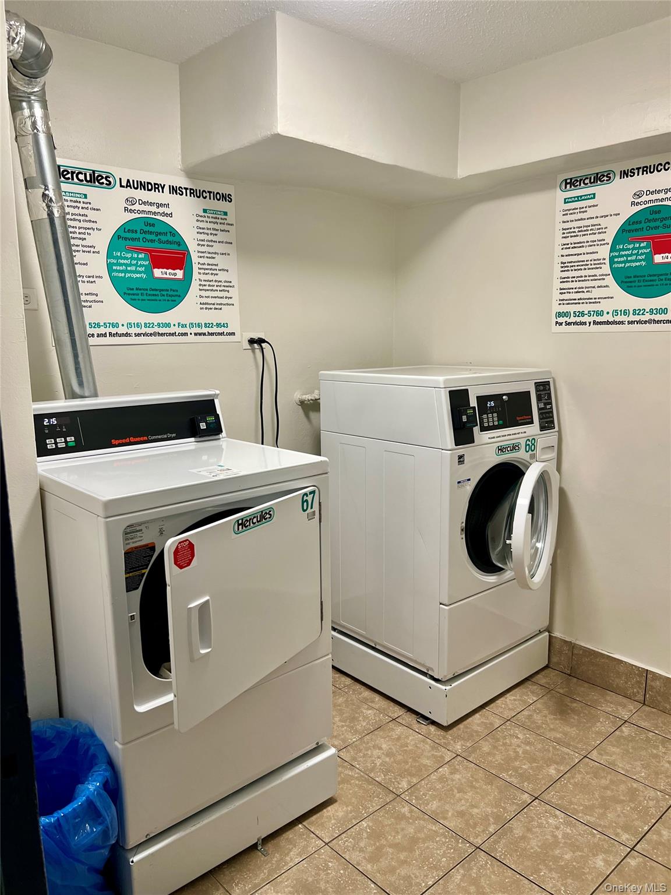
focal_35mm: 26
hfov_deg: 53.1
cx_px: 336
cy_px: 448
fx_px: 672
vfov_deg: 67.3
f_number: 1.5
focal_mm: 5.7
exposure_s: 1/120
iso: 125
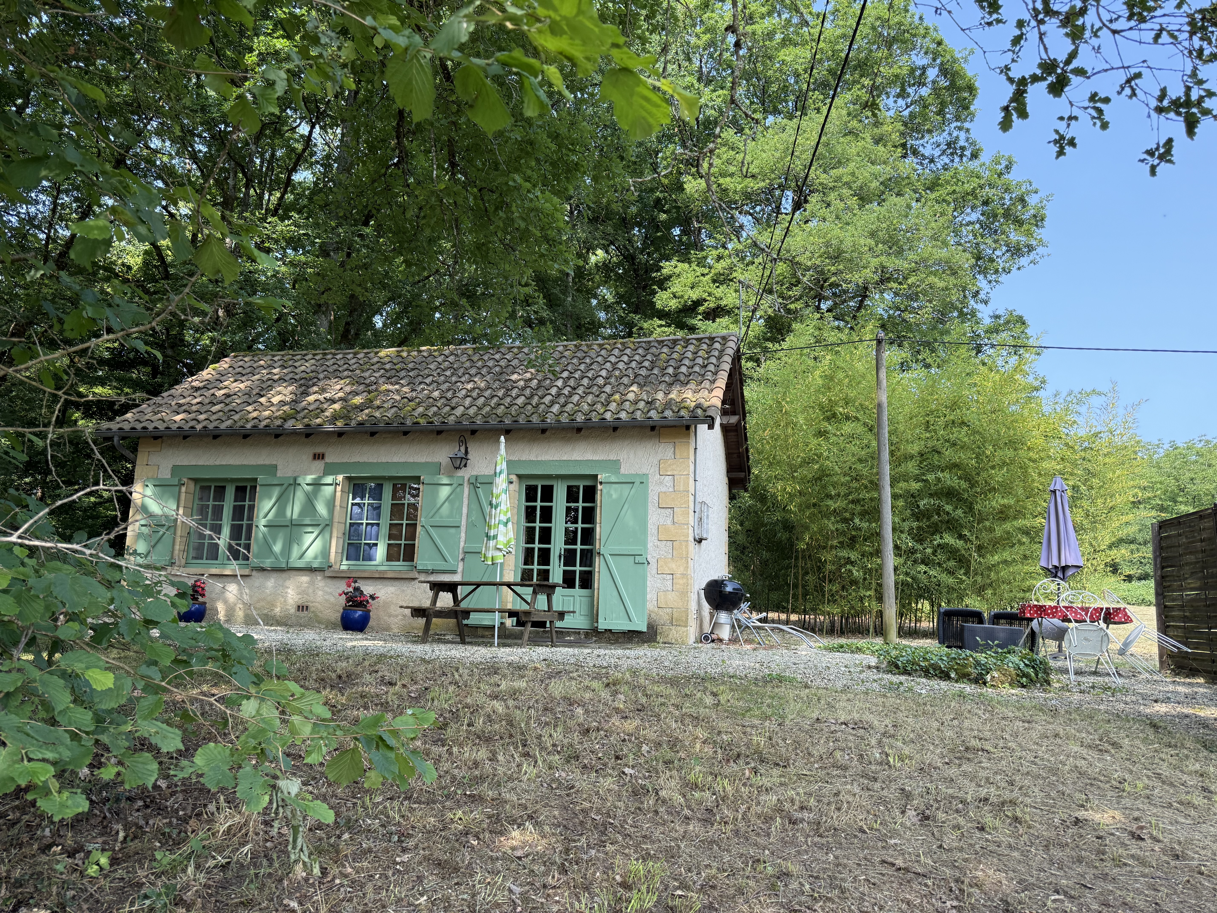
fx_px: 844
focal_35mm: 24
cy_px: 456
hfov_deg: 71.6
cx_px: 608
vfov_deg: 56.8
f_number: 1.78
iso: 100
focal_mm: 6.76
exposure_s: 1/1106
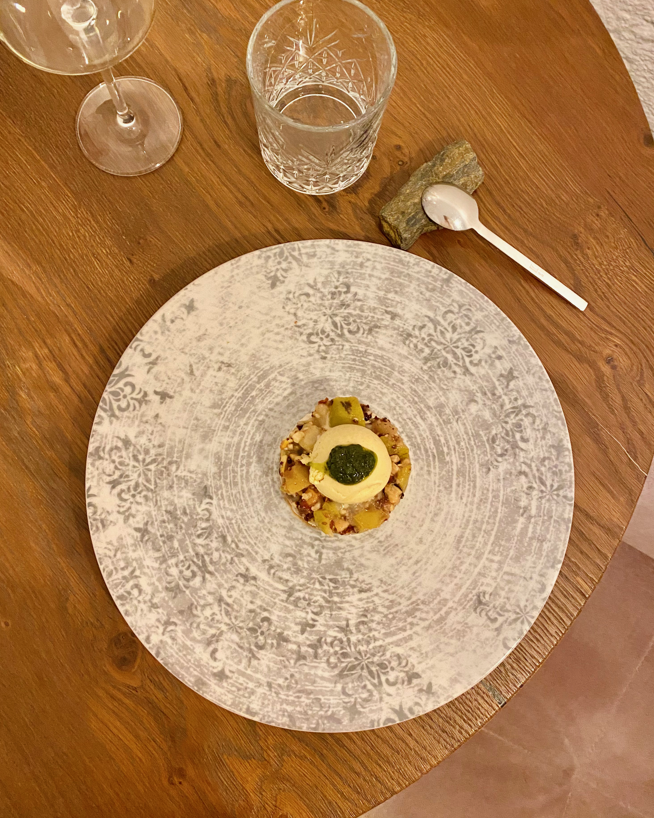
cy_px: 384
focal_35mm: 28
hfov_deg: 51.5
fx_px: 677
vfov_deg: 62.2
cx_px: 324
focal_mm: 4.25
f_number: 1.8
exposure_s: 1/33
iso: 500
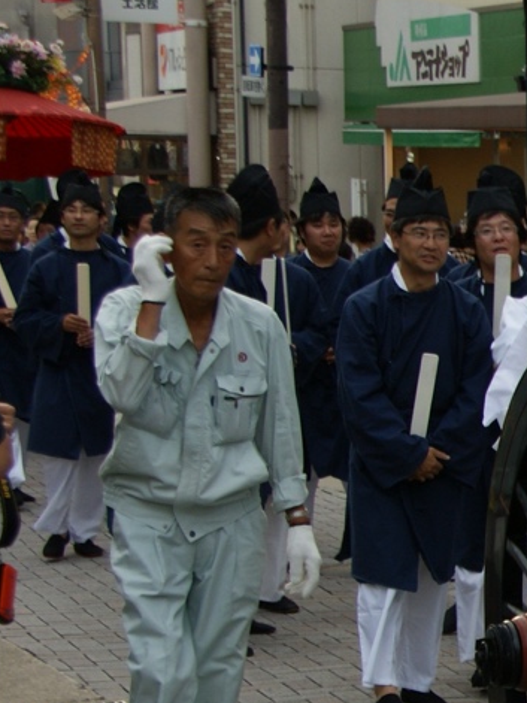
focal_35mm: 137
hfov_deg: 10.0
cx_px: 1060
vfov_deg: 14.3
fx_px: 2782
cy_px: 564
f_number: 5.6
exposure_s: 1/60
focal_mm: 28
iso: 100
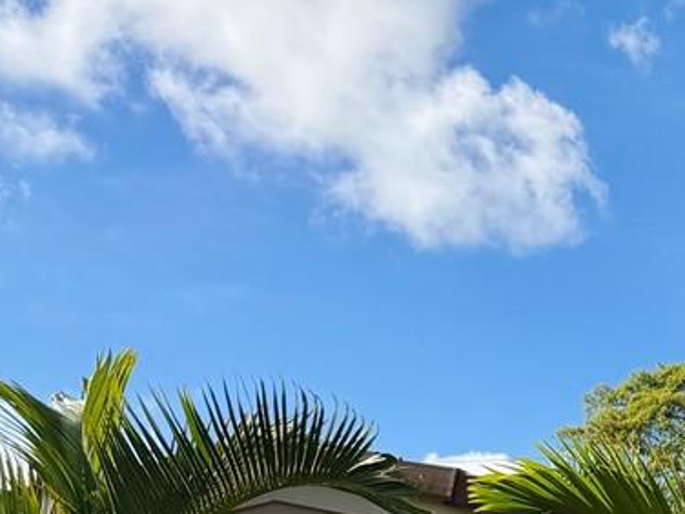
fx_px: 2018
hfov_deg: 16.6
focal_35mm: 102
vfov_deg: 13.6
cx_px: 1168
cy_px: 769
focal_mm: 6.76
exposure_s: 1/4167
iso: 100
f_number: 1.78
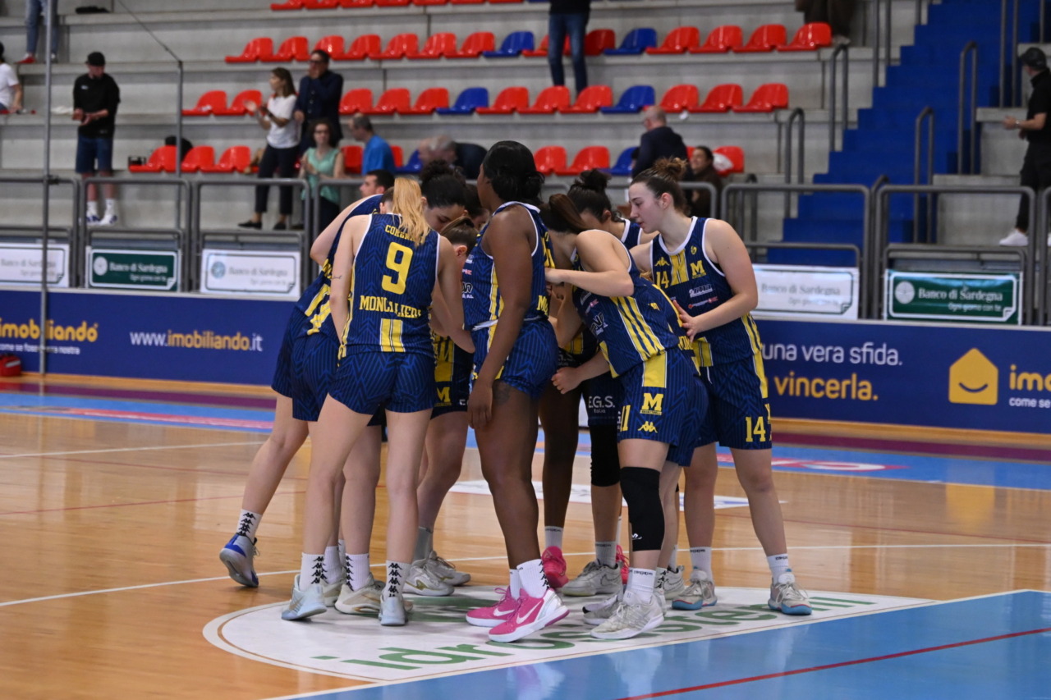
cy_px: 350
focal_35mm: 112
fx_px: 3269
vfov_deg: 12.2
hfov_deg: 18.3
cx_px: 526
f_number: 2.8
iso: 4000
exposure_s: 1/800
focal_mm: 75
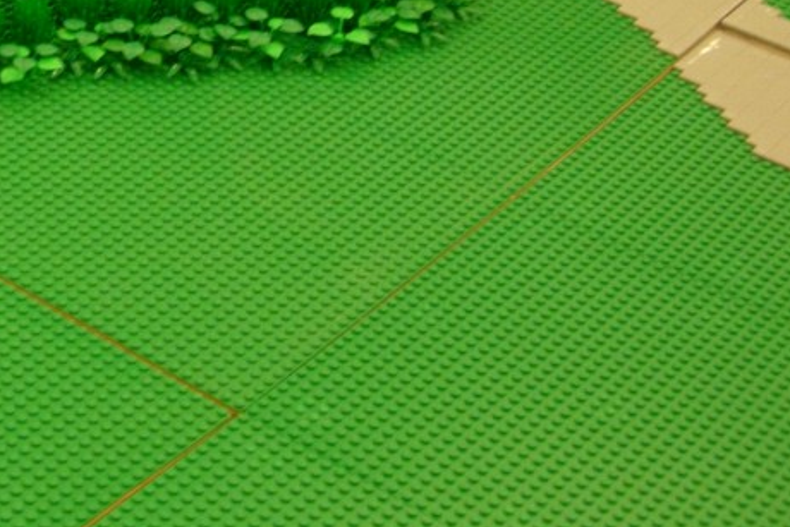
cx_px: -15
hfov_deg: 19.2
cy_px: -154
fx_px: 2261
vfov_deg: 12.9
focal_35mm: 103
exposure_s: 1/13.4
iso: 200
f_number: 2.8
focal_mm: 7.8
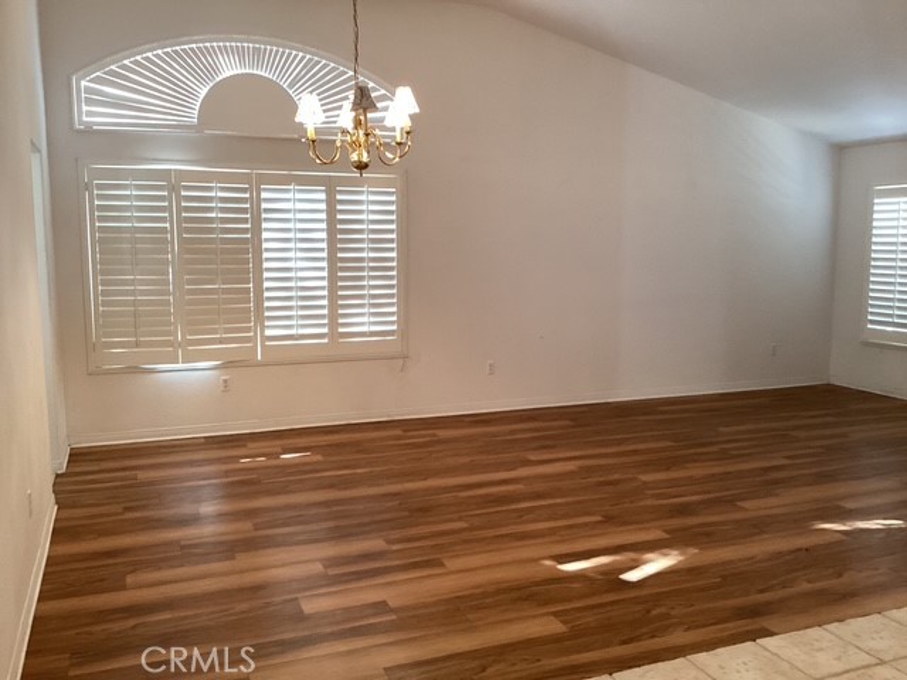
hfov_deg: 58.4
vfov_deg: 45.4
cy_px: 340
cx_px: 454
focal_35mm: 31
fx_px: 812
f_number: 2.4
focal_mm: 3.3
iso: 160
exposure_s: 1/60
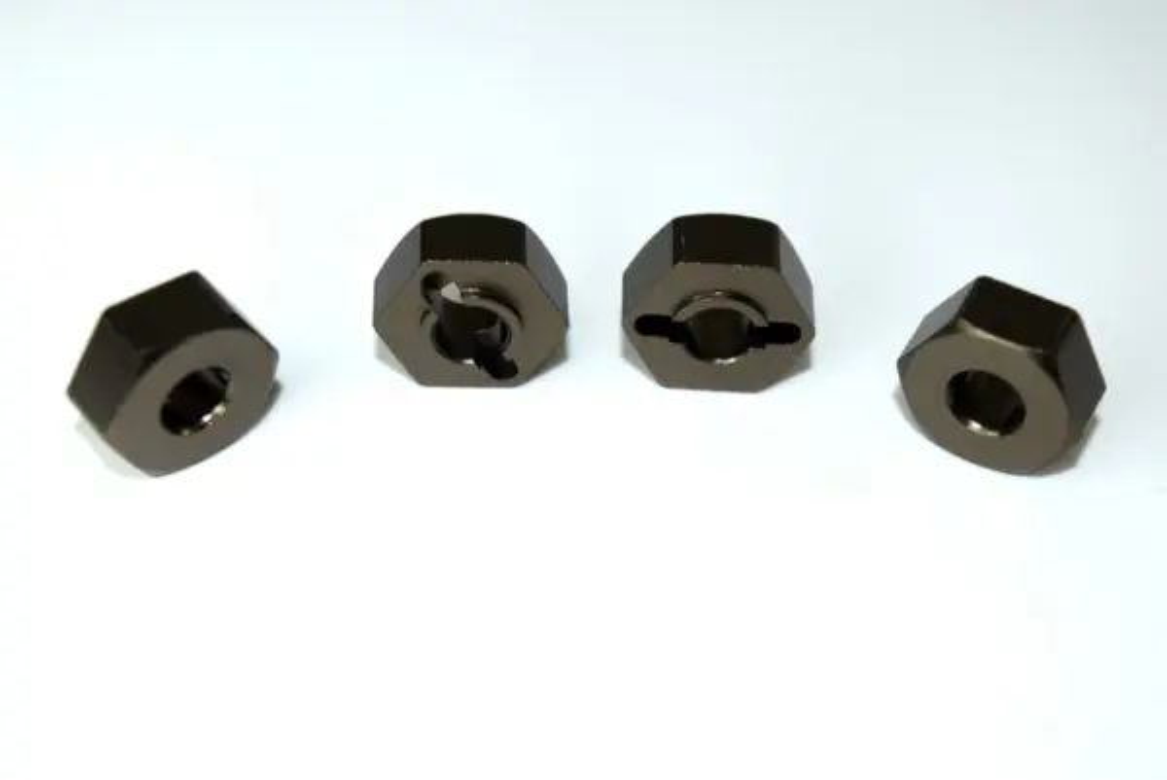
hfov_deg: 27.0
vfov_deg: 18.2
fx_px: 2433
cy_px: 390
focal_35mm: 75
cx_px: 584
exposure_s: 1/80
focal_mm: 50
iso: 100
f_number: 8
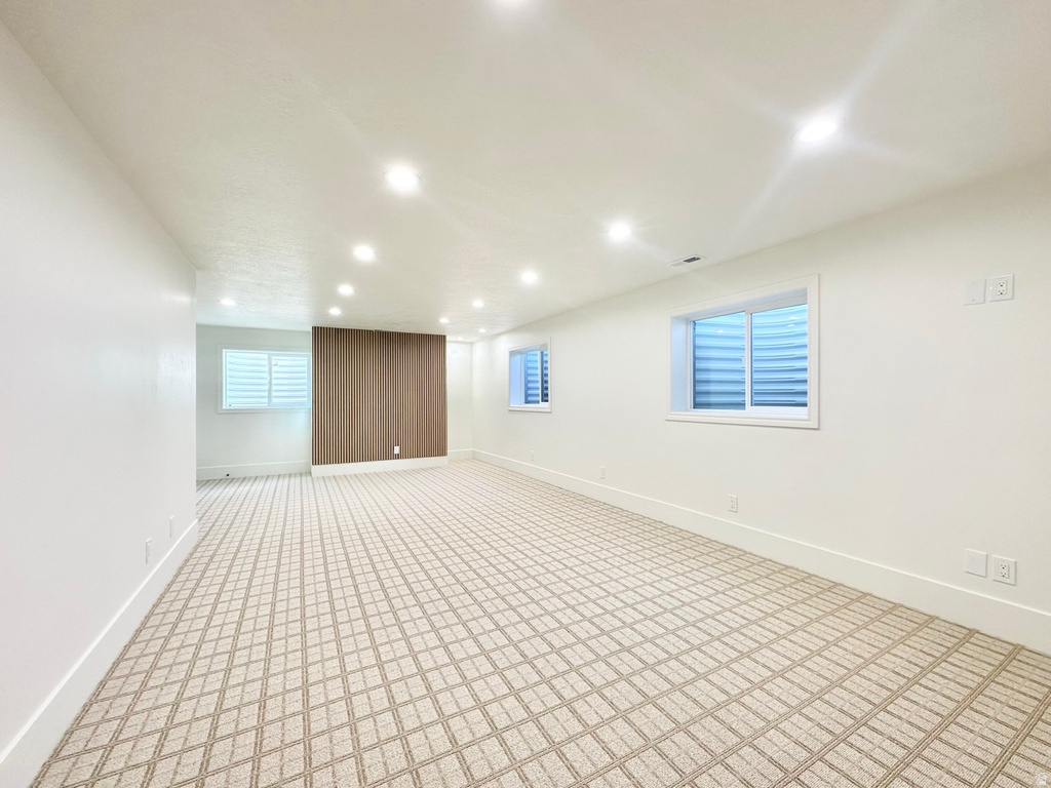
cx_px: 526
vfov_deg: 85.7
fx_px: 425
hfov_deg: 102.1
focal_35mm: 14
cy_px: 394
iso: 100
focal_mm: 2.22
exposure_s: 1/120
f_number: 2.2
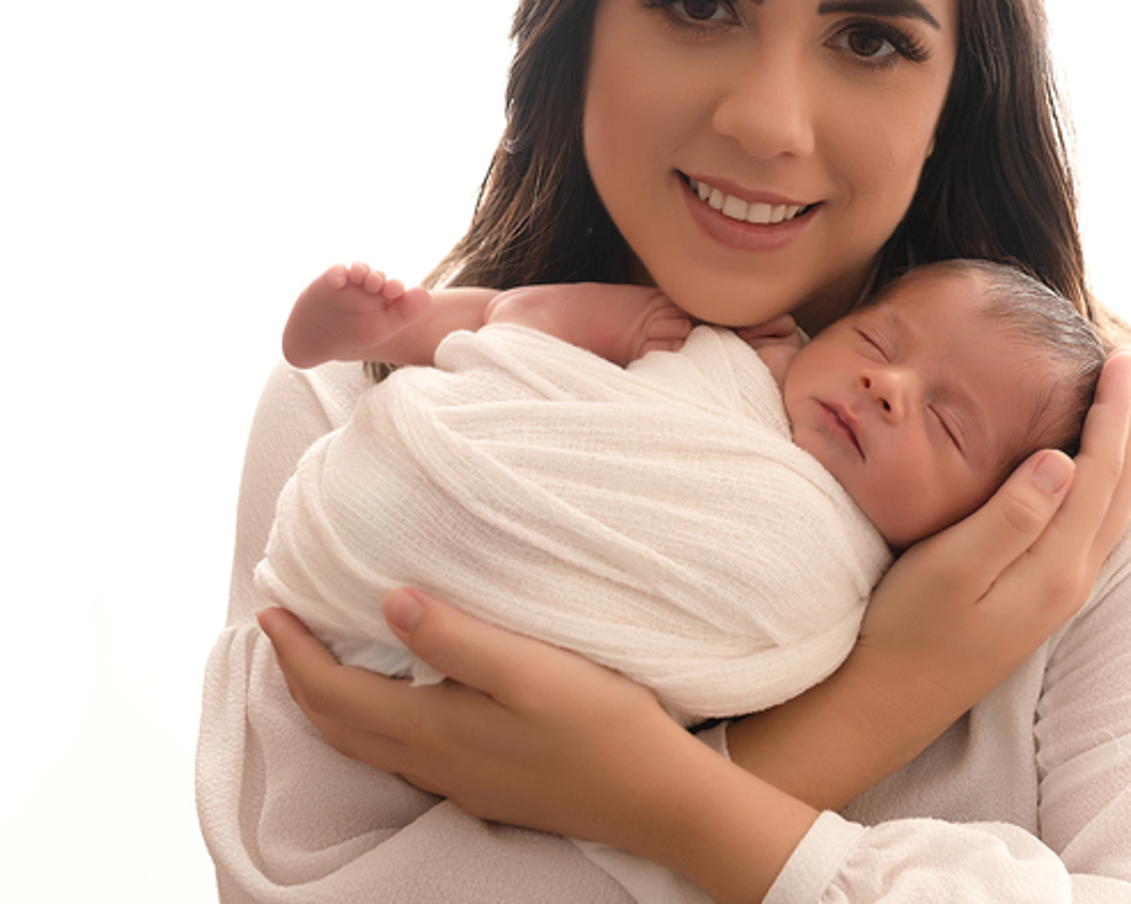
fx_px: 2677
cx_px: 794
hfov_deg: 23.7
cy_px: 276
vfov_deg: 19.1
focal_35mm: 80
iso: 200
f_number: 4
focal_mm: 35
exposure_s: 1/125
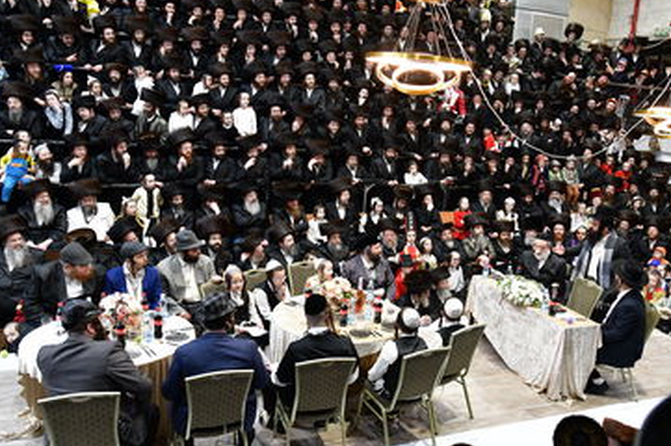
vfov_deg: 42.3
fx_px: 577
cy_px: 219
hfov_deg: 60.3
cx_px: 355
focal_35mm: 31
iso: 2500
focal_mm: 28
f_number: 5.6
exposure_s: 1/100
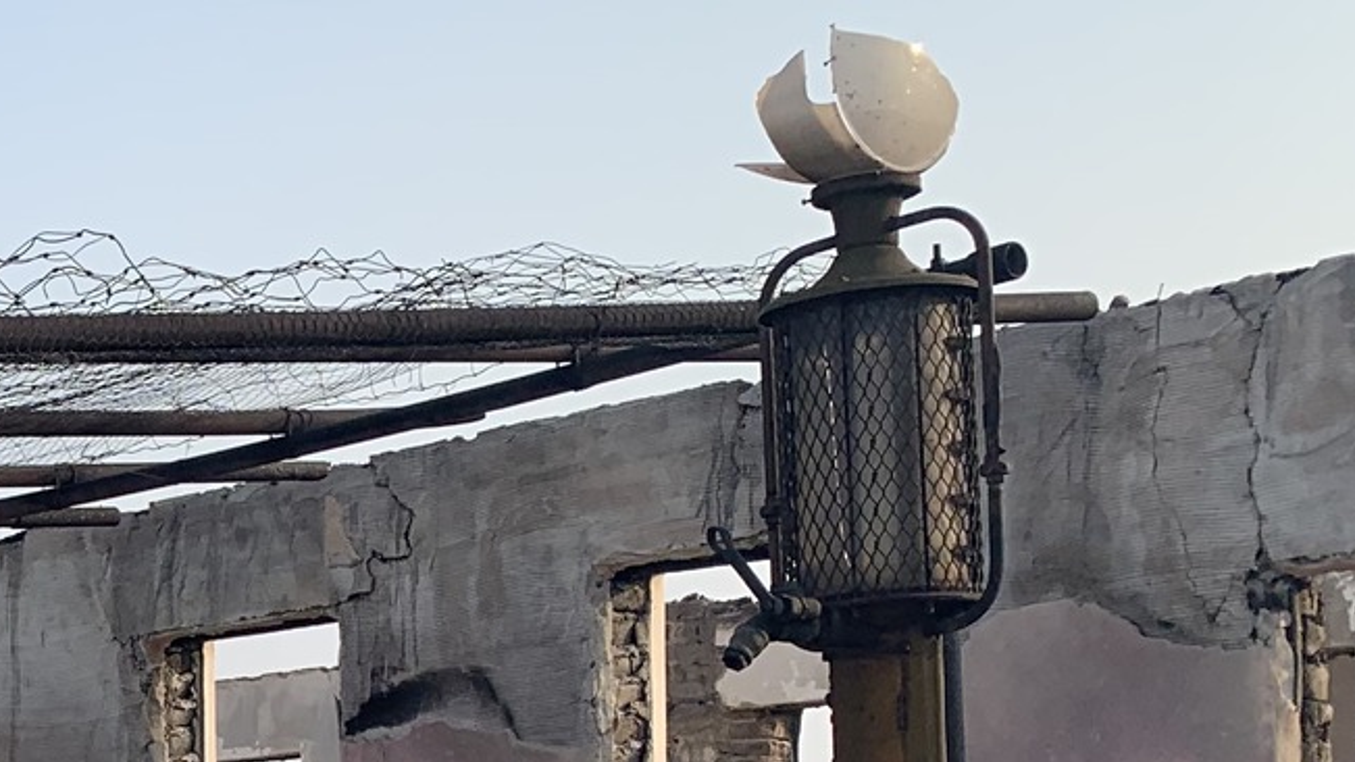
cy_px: 1028
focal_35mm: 87
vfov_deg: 13.3
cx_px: -579
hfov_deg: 21.3
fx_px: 3125
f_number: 1.8
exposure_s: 1/1282
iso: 25
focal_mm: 4.25
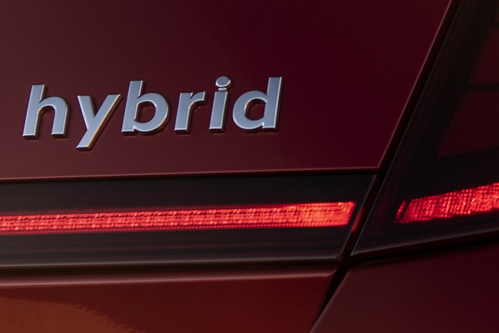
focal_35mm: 178
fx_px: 2467
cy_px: -96
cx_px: 759
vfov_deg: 7.6
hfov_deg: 11.1
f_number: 5
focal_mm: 38
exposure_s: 1/30
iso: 64
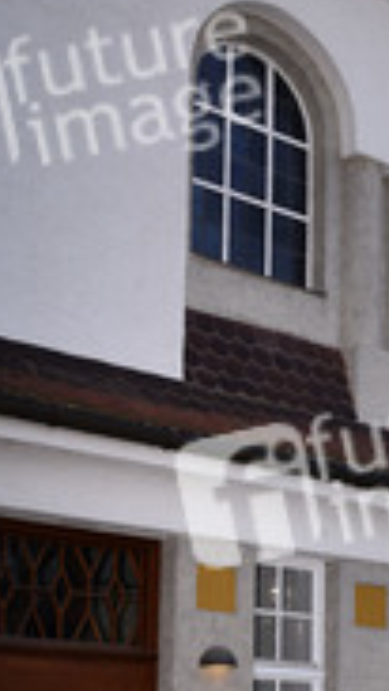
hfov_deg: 16.2
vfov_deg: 28.2
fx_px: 1301
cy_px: 668
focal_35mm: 71
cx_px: 480
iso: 320
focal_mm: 31
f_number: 8
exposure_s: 1/160
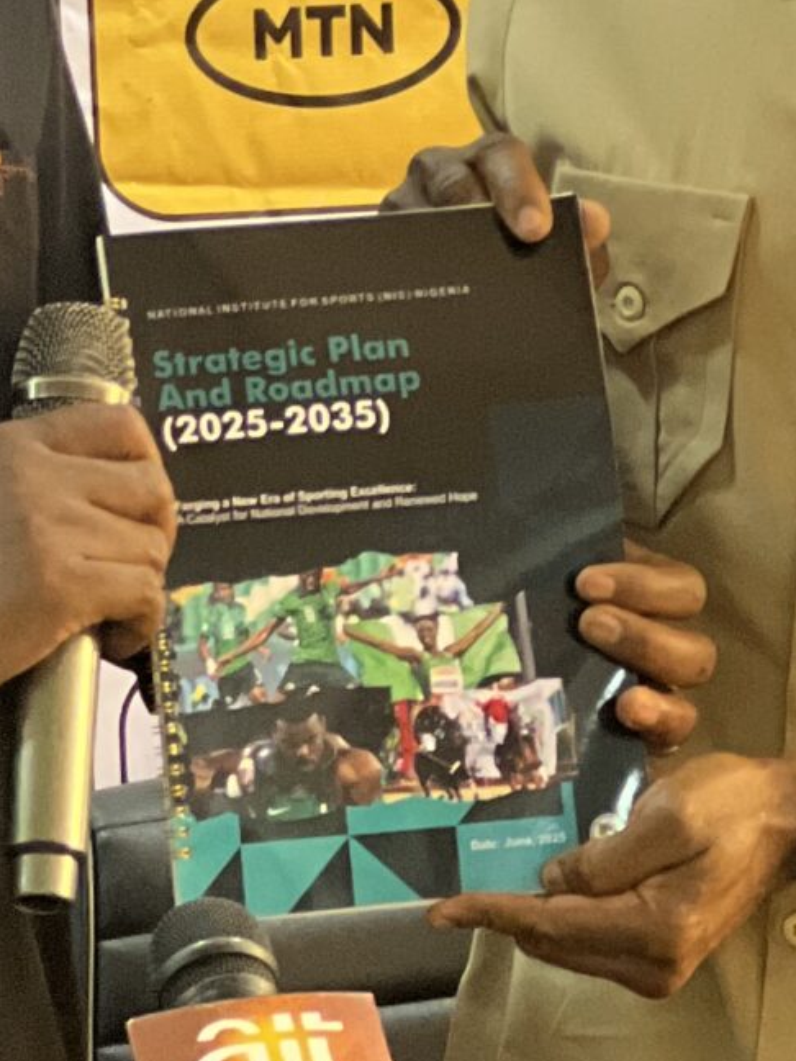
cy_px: -133
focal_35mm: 304
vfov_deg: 6.5
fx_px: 9321
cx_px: 301
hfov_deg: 4.9
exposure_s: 1/33
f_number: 2.8
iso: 250
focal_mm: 9
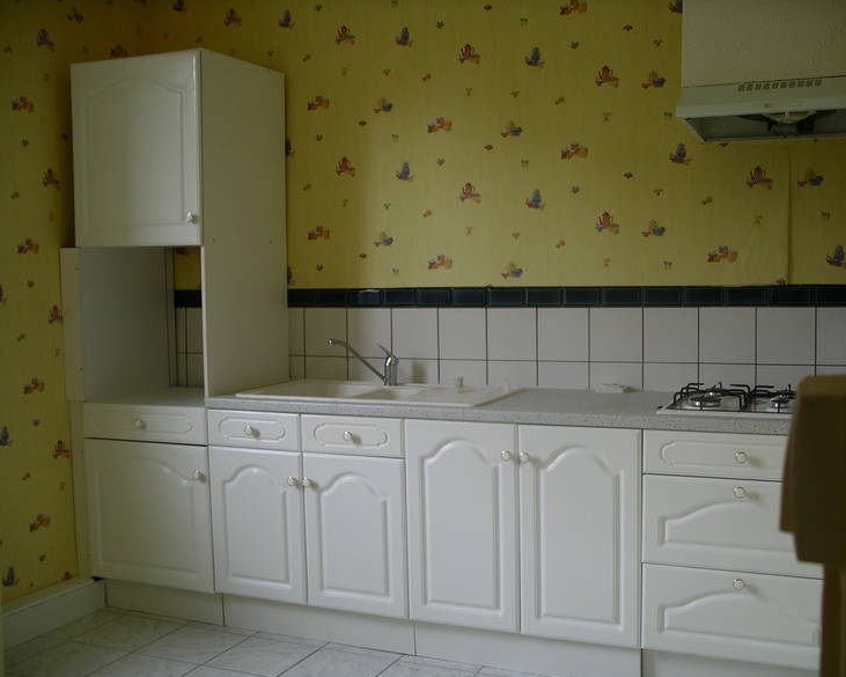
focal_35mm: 39
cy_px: 338
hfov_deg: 46.8
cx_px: 449
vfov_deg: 38.2
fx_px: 977
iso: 64
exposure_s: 1/40
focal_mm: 7.8
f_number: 2.8
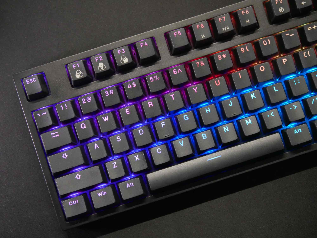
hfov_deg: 34.3
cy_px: 119
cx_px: 158
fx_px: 513
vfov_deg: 26.1
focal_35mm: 56
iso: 3200
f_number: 5.2
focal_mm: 28
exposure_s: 1/80
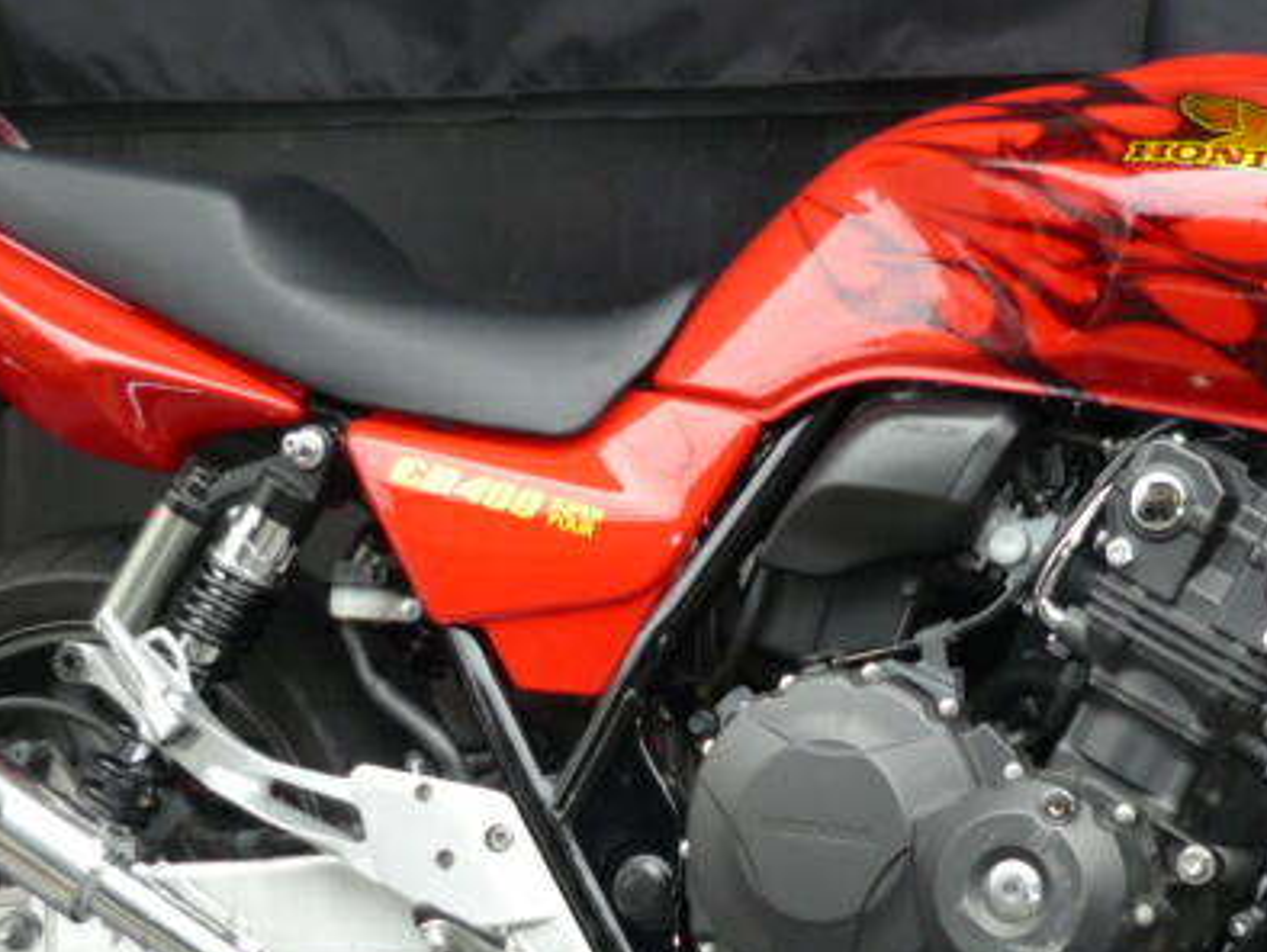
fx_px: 3626
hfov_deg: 19.8
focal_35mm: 99
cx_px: 659
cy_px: 762
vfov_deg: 14.9
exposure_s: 1/250
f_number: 2.9
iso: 100
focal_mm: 6.3
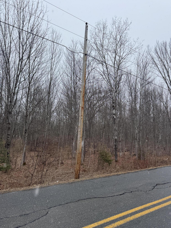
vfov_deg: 71.6
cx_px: 86
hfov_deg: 56.8
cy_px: 114
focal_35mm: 24
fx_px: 158
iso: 100
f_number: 1.78
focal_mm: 6.76
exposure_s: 1/121
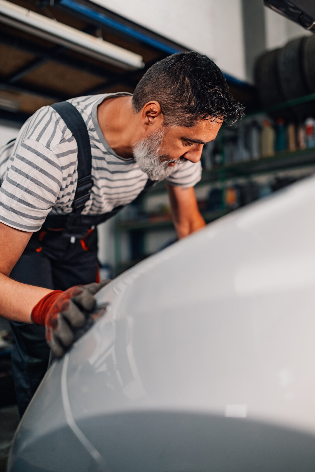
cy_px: 236
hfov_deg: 37.9
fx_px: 459
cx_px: 158
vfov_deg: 54.4
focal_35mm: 35
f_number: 1.4
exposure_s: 1/500
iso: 400
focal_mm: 35
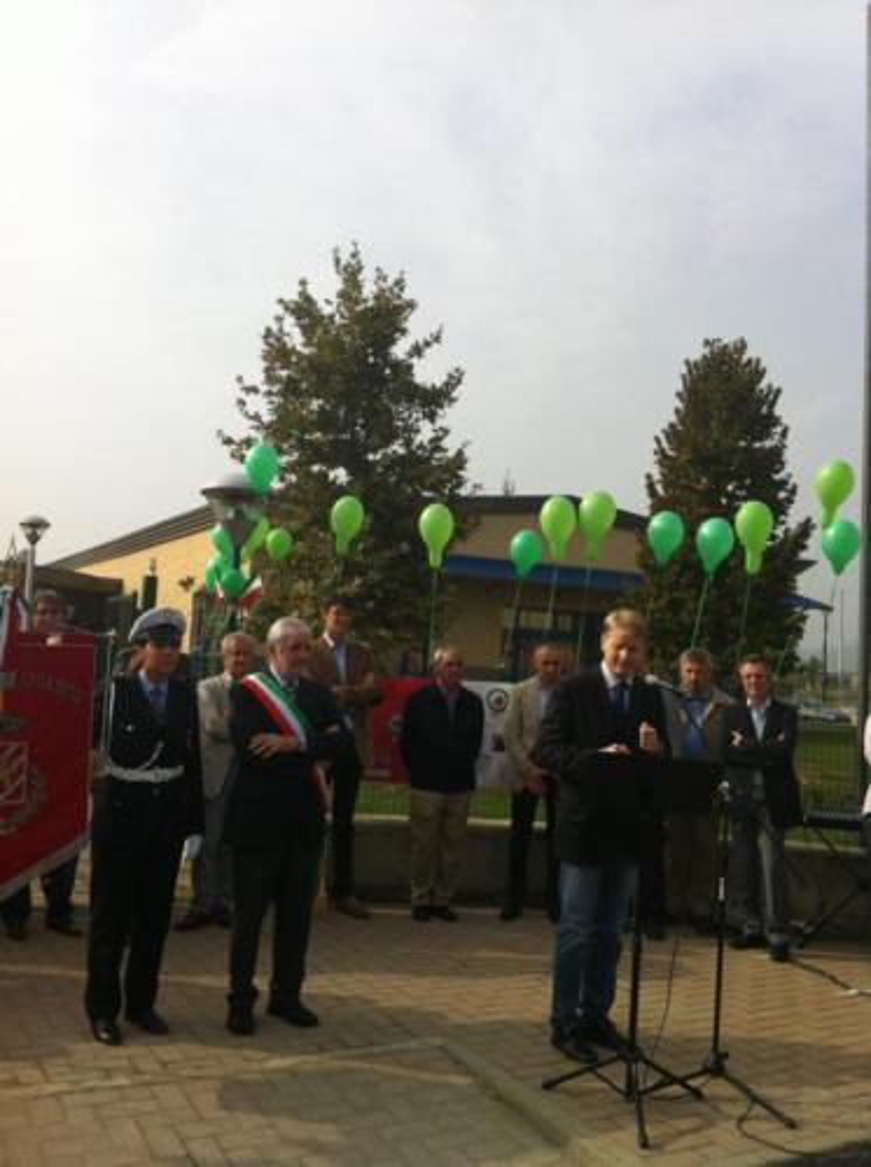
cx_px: 436
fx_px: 1178
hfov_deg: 40.6
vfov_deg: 52.7
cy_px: 584
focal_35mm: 35
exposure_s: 1/1257
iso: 80
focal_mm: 3.85
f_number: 2.8
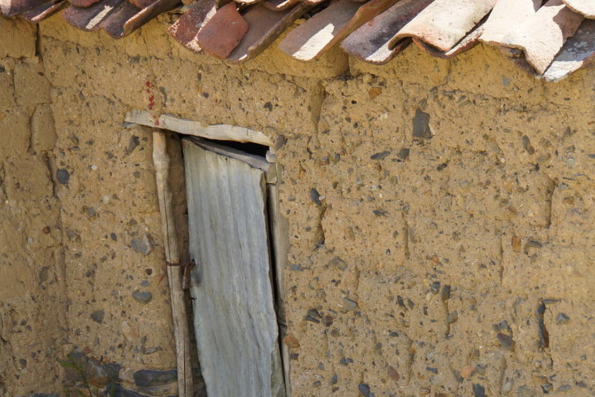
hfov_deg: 12.2
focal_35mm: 168
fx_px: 2777
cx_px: 349
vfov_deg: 8.2
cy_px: 283
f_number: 6.3
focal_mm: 78.6
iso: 160
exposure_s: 1/125
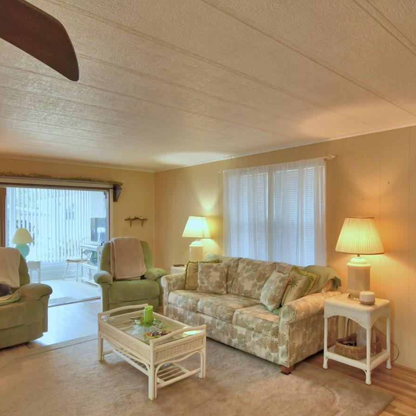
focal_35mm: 23
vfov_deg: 67.2
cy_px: 220
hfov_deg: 66.7
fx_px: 313
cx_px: 246
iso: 400
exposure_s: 1/40
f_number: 4.5
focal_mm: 10
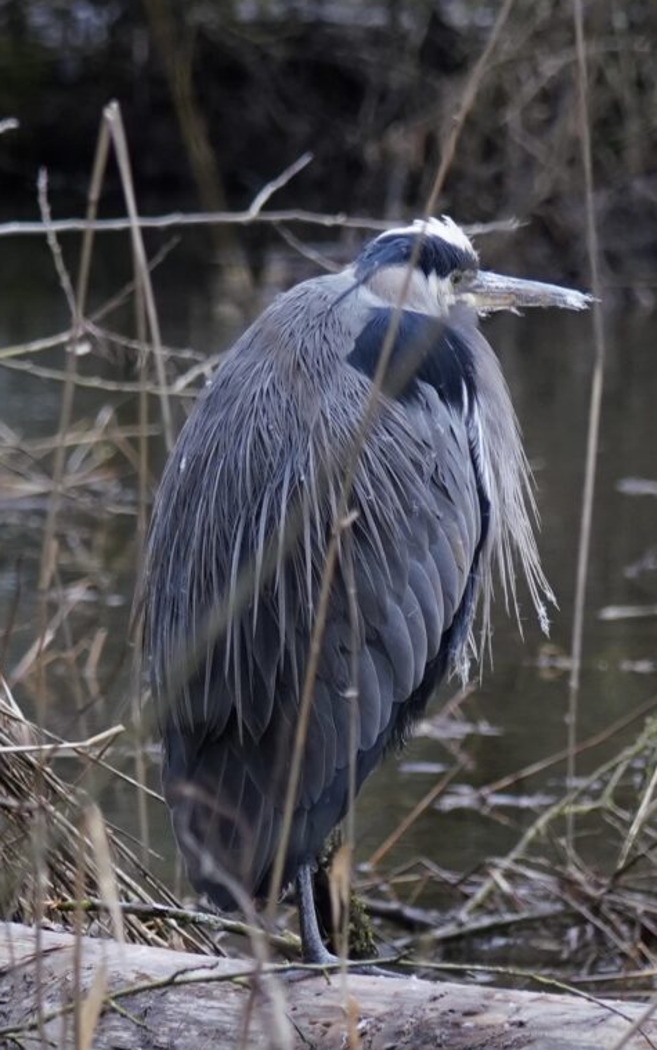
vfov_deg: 13.0
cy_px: 538
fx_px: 4608
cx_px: 333
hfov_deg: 8.2
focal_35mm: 161
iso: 800
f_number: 5.6
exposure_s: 1/320
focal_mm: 150
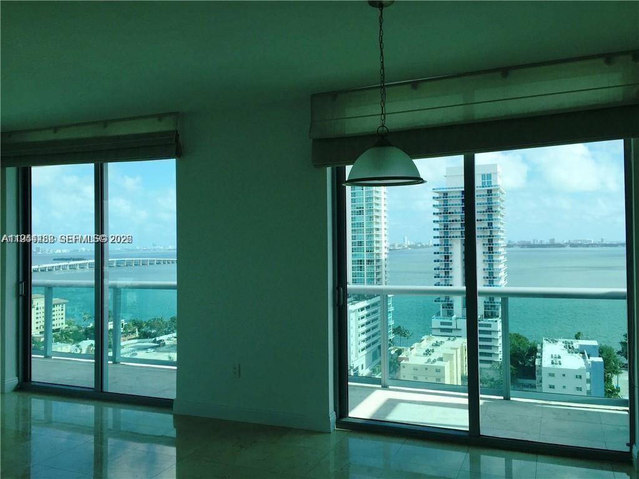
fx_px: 535
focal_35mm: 29
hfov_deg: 61.7
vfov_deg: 48.2
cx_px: 320
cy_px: 240
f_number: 2.2
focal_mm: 4.15
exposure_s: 1/1276
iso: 32
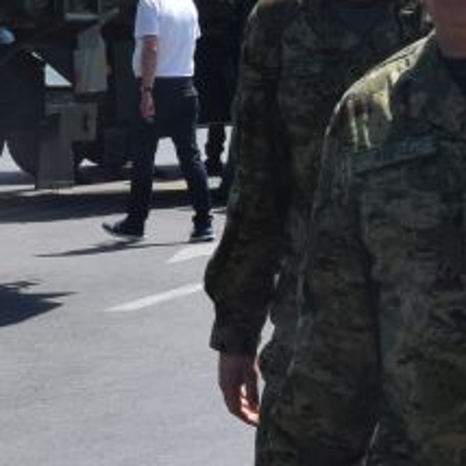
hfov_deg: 8.3
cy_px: 199
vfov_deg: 8.3
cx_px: -52
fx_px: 3198
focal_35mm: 210
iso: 200
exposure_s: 1/400
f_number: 10
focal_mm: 22
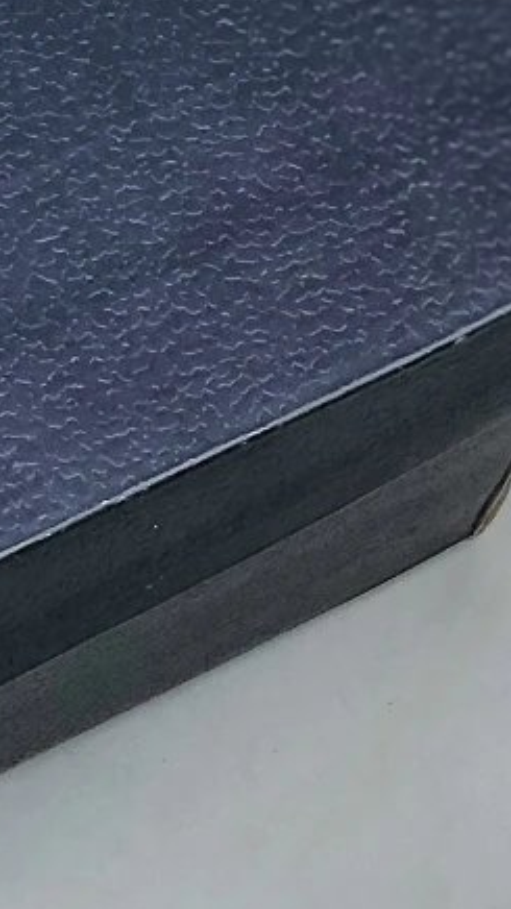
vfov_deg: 10.4
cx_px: -496
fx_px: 4942
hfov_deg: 5.8
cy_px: 886
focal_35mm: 205
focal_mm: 6.6
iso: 20
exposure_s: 1/33
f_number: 2.8
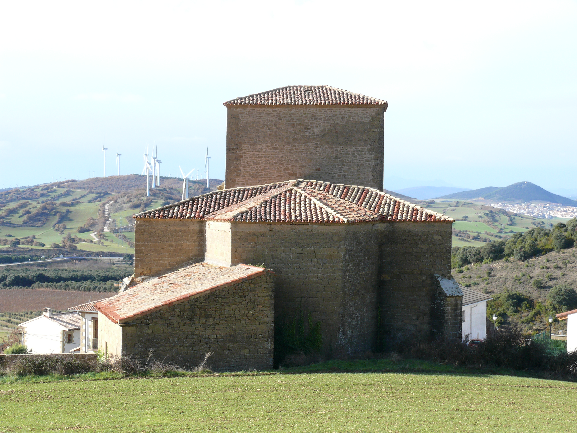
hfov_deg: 24.4
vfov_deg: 18.4
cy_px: 216
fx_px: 1333
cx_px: 288
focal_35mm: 80
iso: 100
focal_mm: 16.9
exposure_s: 1/60
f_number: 10
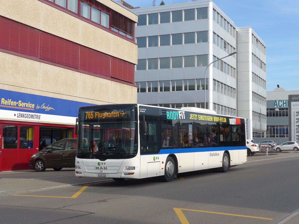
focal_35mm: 55
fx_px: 475
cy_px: 112
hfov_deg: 34.9
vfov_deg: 26.6
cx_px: 150
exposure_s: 1/800
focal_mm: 11.3
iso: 80
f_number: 3.4
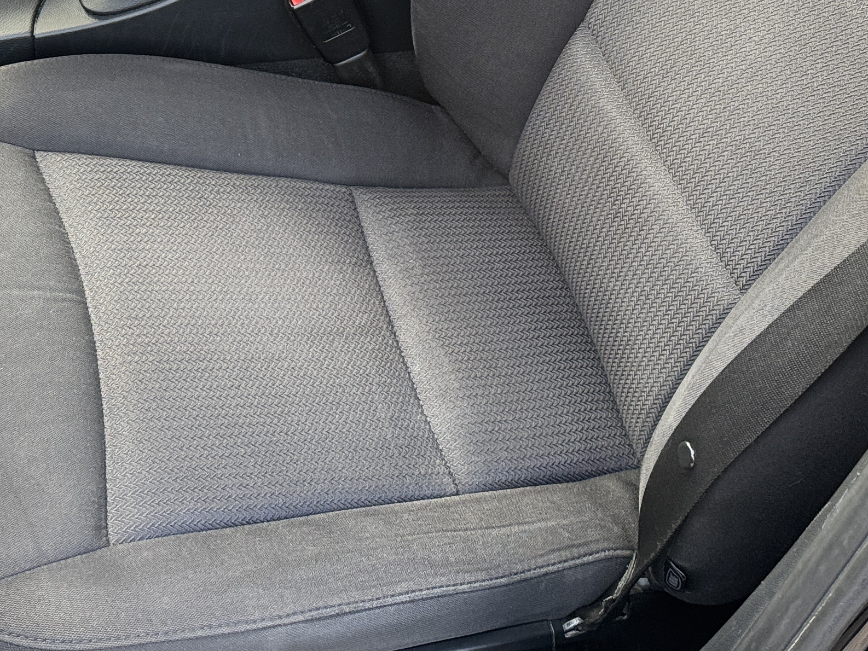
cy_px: 37
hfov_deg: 31.7
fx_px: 1530
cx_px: 432
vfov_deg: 23.3
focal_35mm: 61
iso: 200
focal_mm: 6.76
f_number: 1.78
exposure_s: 1/76
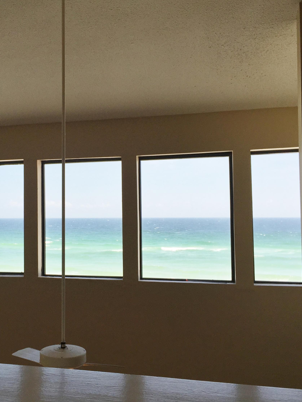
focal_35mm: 39
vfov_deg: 47.9
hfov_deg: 36.1
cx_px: 80
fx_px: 454
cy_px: 200
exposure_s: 1/860
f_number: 2.2
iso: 32
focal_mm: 4.15
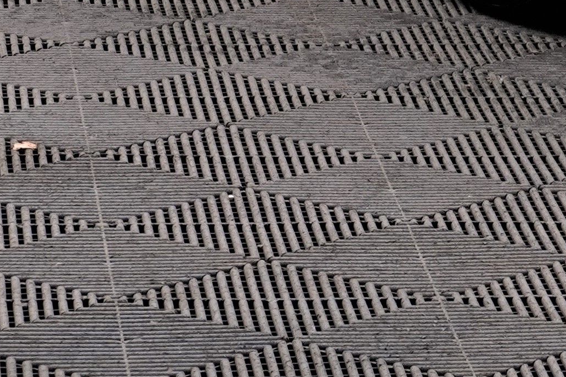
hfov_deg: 6.5
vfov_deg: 4.2
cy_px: -689
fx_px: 4936
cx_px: 795
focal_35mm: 314
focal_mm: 36
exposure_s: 1/20
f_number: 7.1
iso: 320
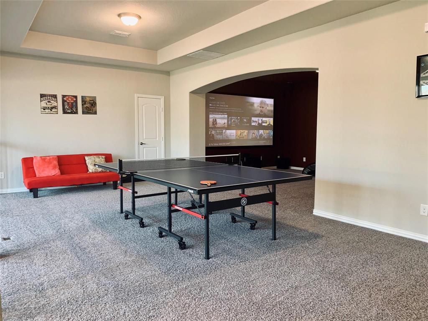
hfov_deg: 67.3
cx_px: 214
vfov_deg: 53.1
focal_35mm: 26
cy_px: 160
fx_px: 321
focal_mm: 4.25
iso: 200
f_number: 1.8
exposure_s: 1/60
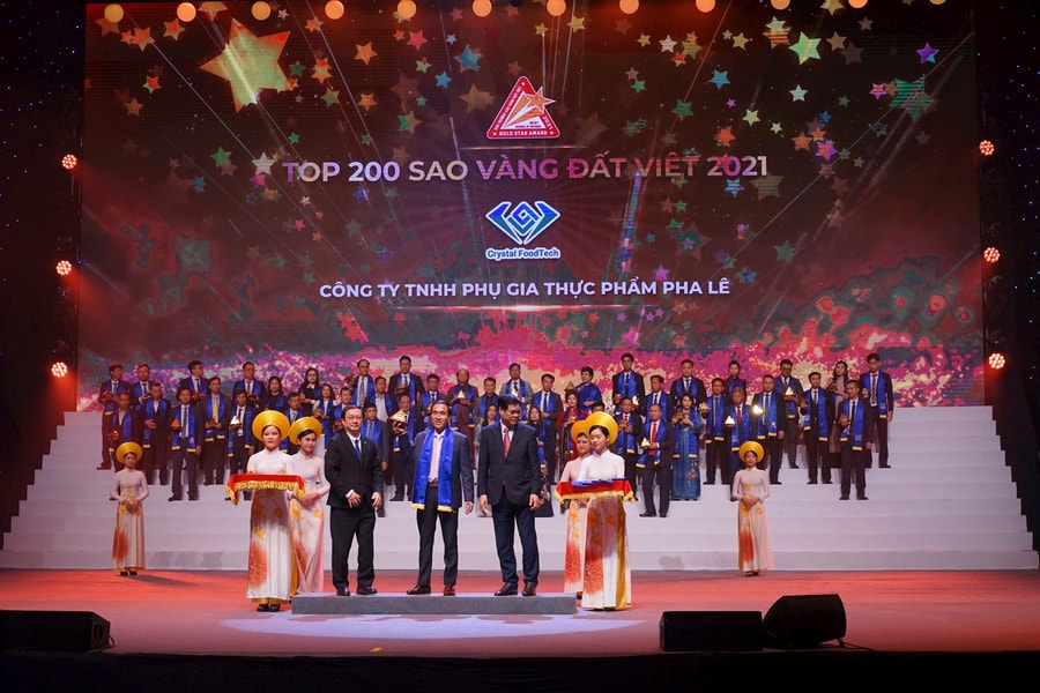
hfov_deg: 36.2
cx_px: 520
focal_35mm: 55
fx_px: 1589
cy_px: 346
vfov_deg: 24.6
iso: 2000
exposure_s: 1/200
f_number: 5.6
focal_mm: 55
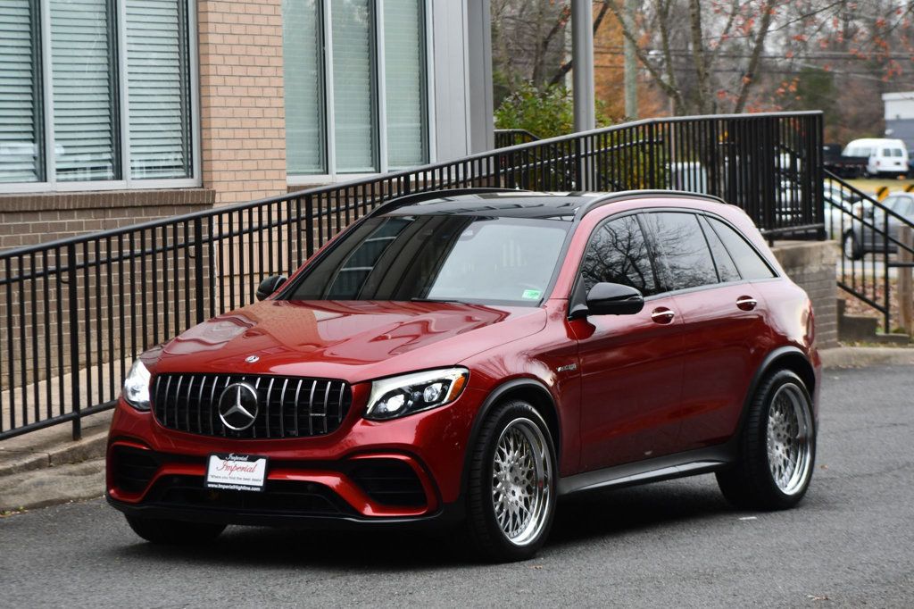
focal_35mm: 138
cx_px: 457
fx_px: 3502
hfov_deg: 14.9
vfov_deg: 9.9
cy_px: 304
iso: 360
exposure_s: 1/250
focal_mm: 92
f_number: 5.6
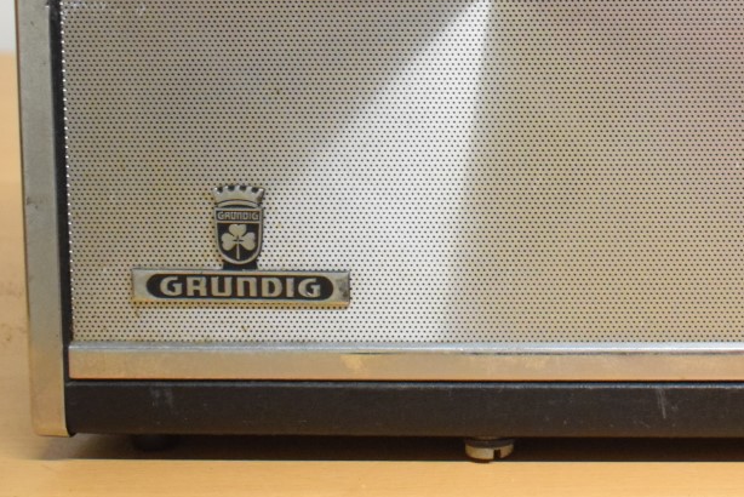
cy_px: -81
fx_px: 2196
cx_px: 880
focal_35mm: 106
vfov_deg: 12.6
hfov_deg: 18.3
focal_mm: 29
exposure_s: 1/125
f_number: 4.2
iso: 3200
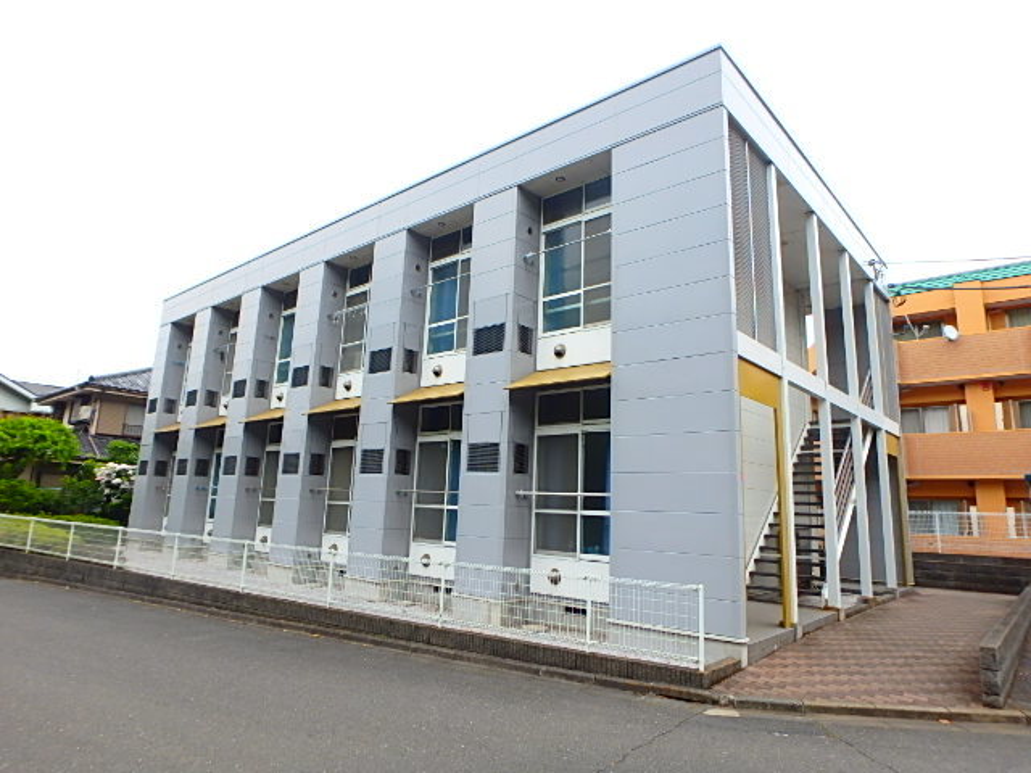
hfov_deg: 79.0
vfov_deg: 63.4
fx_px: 625
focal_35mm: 21
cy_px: 386
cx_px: 516
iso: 125
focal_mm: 3.7
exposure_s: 1/320
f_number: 3.5
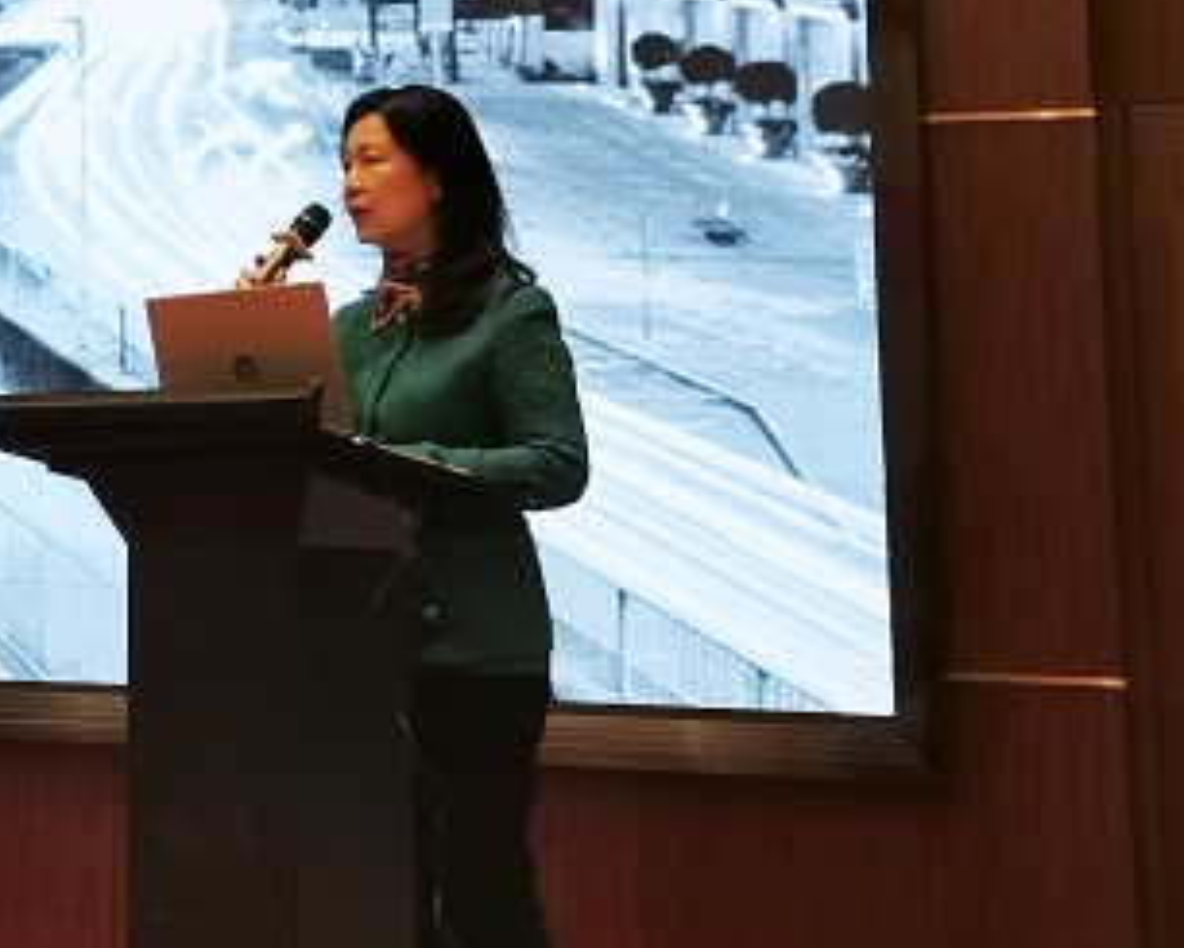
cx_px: -321
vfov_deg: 15.6
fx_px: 3400
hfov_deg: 18.5
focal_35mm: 97
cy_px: -15
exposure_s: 1/100
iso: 160
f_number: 1.8
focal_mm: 4.75
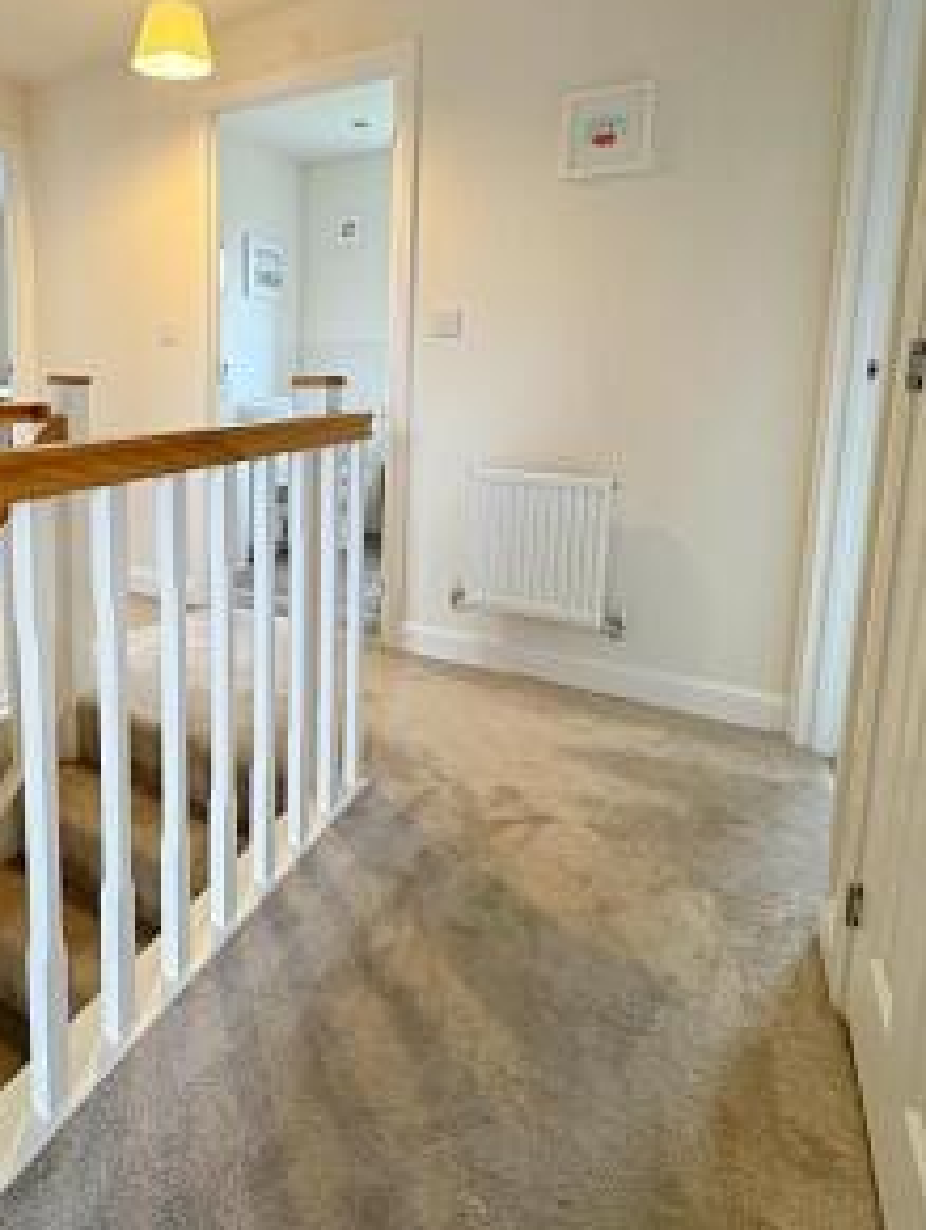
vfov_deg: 77.5
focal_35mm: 21
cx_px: 237
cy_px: 463
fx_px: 747
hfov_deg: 60.3
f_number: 2.2
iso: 200
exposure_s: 1/99
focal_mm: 2.22
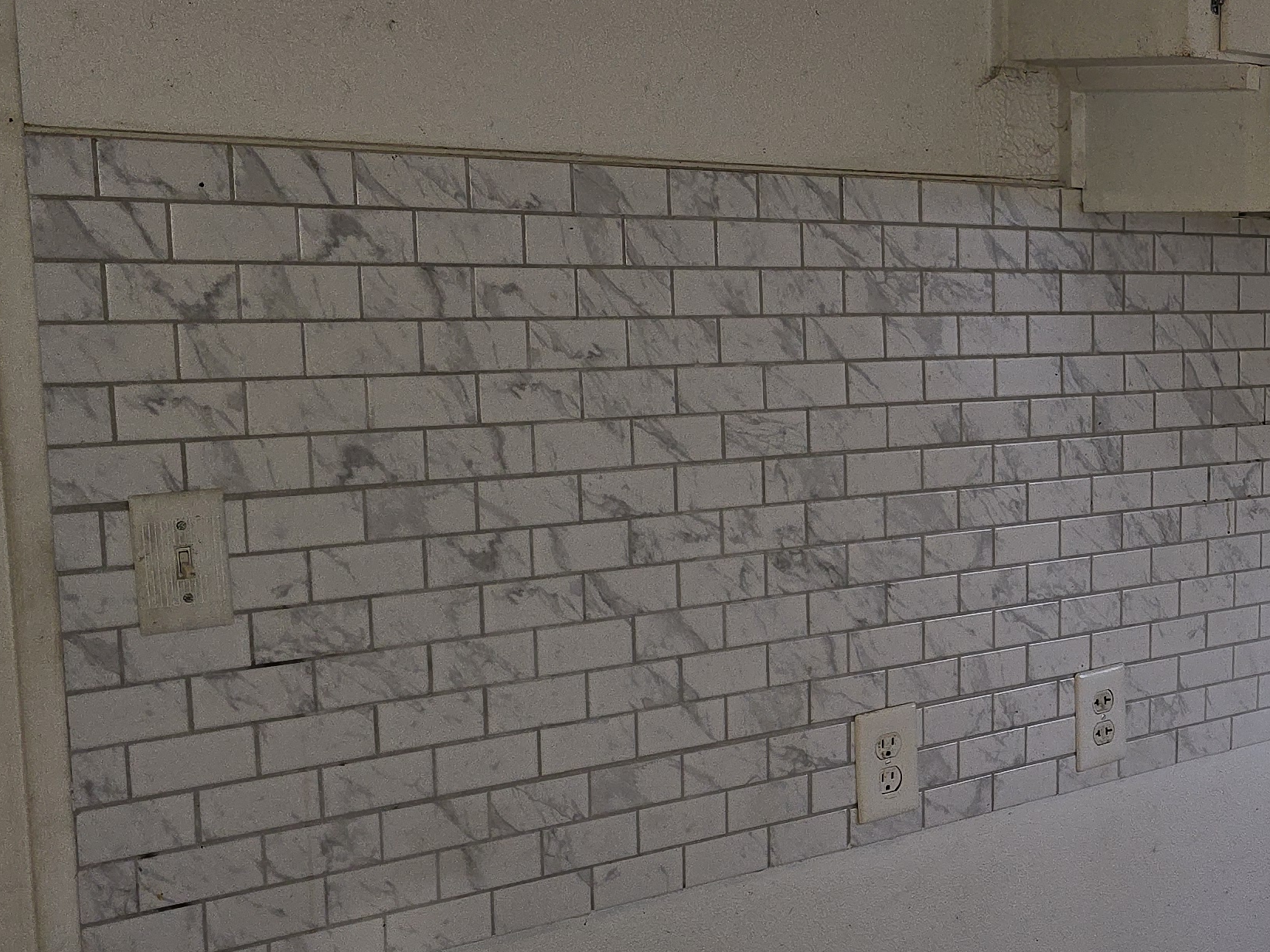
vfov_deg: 26.0
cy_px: 574
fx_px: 2054
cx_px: 1437
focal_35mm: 56
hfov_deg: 30.3
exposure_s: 1/60
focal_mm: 6.3
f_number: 1.7
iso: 100
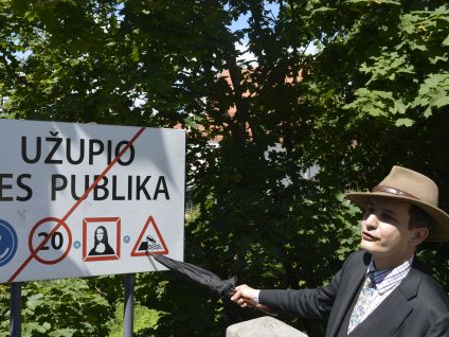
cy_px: 197
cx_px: 133
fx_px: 636
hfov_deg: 38.3
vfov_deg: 29.6
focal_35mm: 49
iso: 100
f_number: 7.1
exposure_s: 1/200
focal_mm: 24
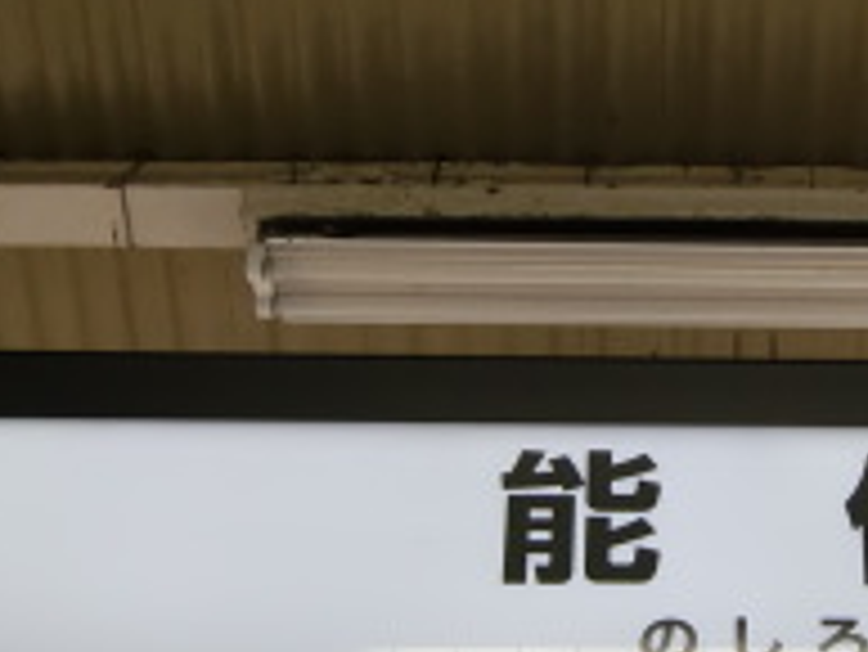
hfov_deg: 20.7
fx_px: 2333
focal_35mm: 93
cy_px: 441
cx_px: 765
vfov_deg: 15.9
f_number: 2.6
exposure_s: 1/60
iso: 64
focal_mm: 4.9
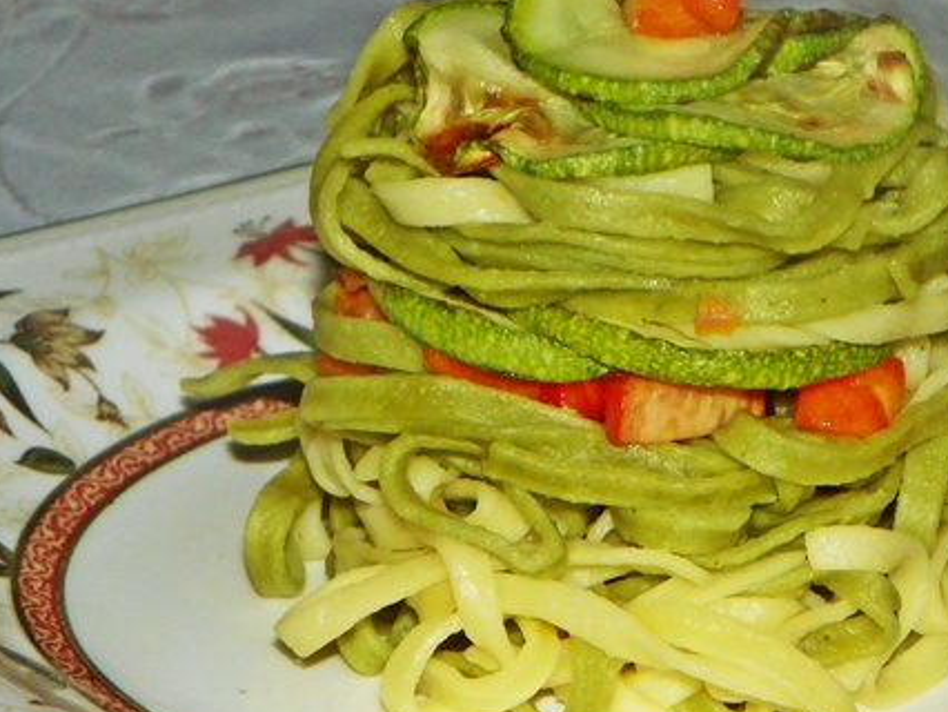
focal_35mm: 197
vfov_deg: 7.5
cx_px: 619
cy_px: 399
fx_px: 5398
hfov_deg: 10.0
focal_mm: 21.3
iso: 200
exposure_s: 1/200
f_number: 4
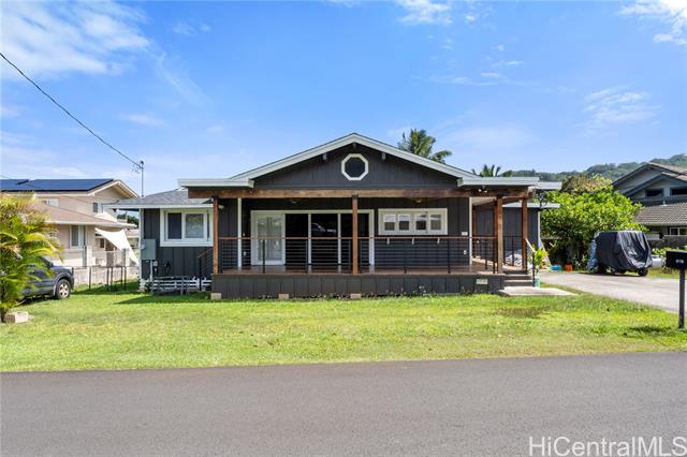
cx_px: 344
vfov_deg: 53.1
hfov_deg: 73.8
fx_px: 458
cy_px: 228
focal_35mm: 24
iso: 100
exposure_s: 1/100
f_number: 11
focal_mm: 16
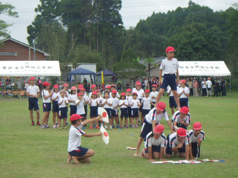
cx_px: 119
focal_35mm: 94
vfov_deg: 15.7
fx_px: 646
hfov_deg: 20.9
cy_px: 89
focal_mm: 16.7
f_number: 5
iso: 125
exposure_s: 1/320
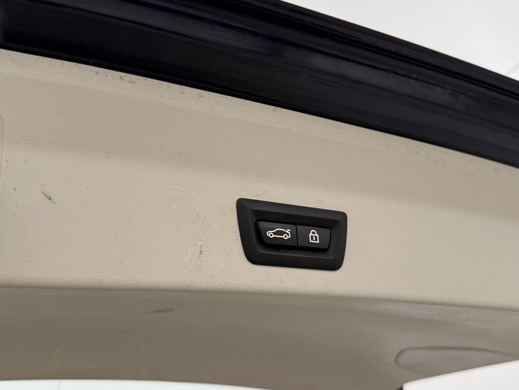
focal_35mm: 34
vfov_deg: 41.8
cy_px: 204
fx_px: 510
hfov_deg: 53.9
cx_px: 269
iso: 125
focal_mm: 6.76
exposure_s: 1/100
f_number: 1.78
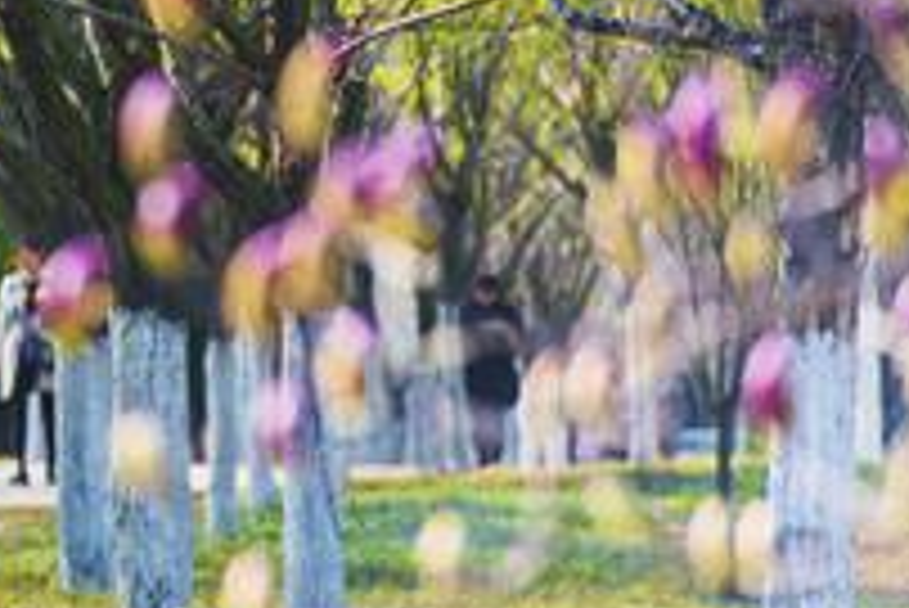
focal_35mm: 634
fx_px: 16019
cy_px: -29
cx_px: -428
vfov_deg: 2.2
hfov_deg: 3.2
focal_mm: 200
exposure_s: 1/125
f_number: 5
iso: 100
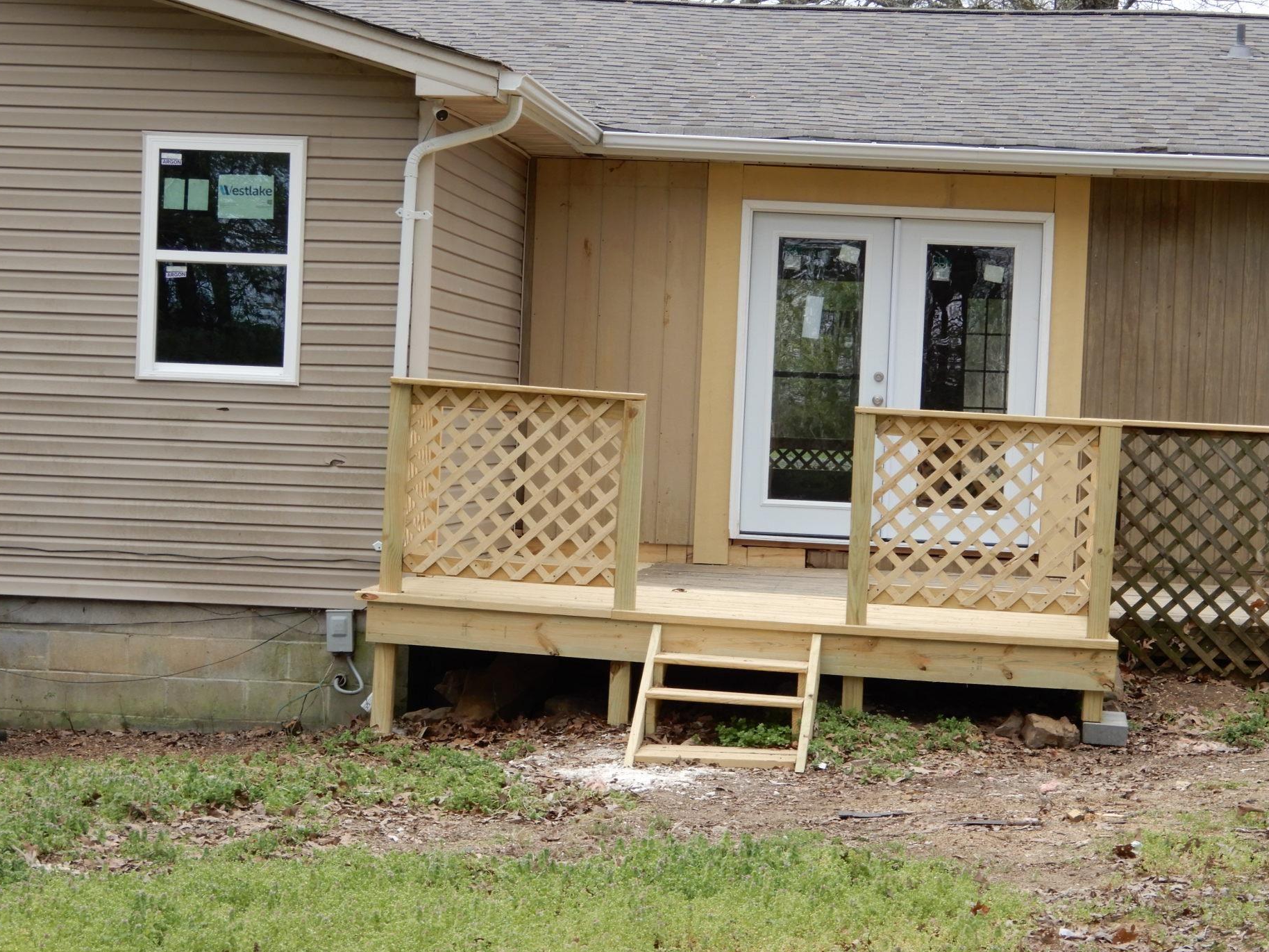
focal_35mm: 87
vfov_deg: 17.0
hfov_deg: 22.5
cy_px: 569
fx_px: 3189
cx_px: 735
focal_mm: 12.5
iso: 80
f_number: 4.5
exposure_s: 1/160
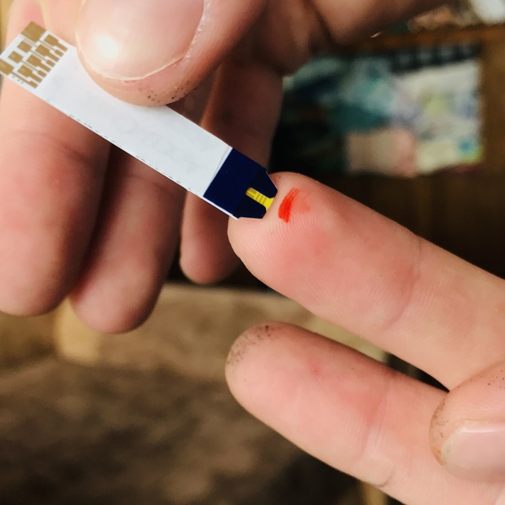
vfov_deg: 35.3
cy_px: 283
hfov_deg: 35.2
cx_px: 312
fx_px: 792
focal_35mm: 48
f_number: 1.8
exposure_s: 1/33
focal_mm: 3.99
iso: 50
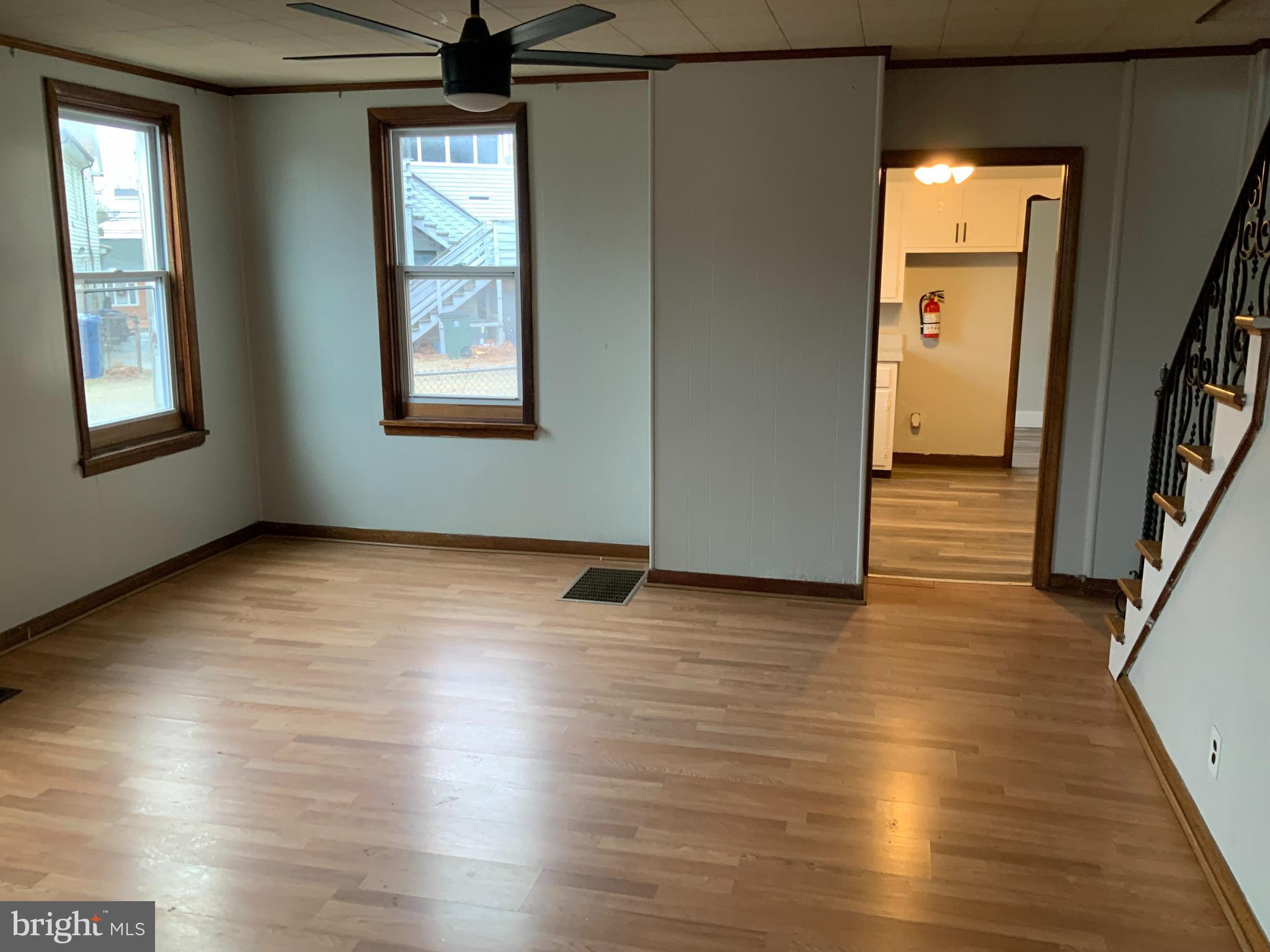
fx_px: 1064
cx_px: 635
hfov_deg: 61.7
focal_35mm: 29
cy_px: 476
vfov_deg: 48.2
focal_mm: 3
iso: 125
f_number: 1.8
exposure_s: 1/60
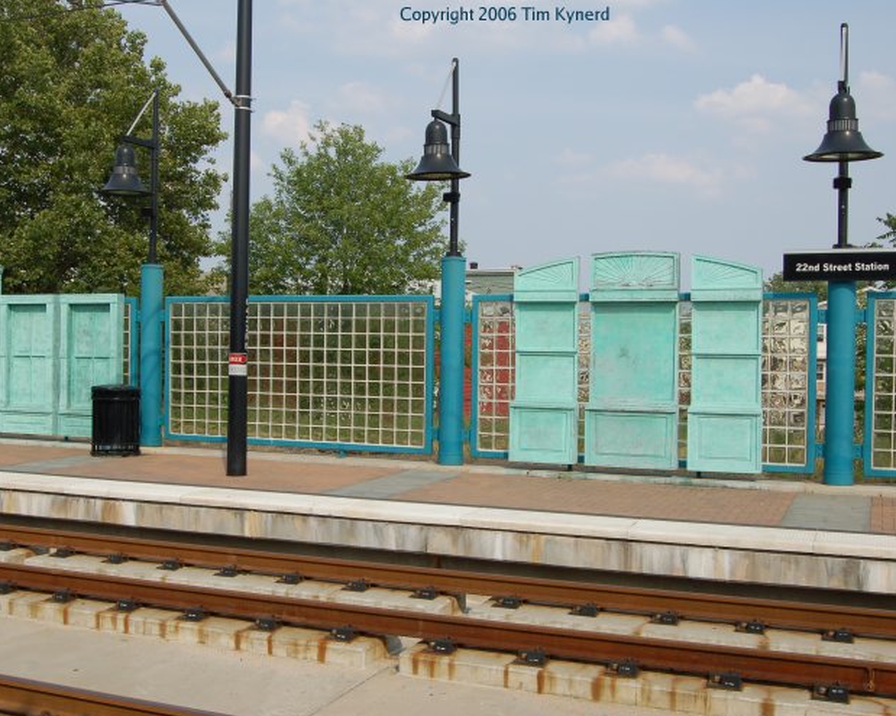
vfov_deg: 36.5
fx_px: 1087
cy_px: 359
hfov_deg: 44.7
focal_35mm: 41
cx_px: 400
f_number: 9
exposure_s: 1/320
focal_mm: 24
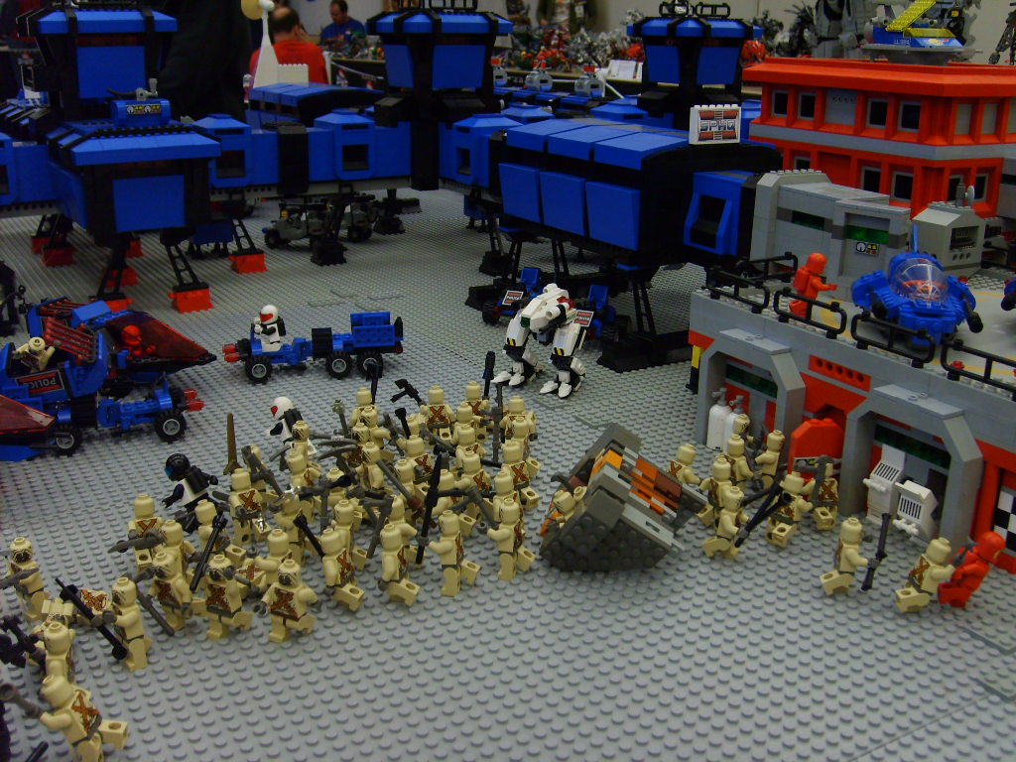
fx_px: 1027
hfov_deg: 52.6
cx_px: 508
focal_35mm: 35
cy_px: 381
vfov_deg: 40.7
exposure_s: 1/30
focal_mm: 5.8
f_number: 2.8
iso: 100
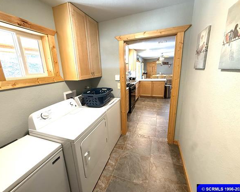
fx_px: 107
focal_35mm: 15
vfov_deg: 84.0
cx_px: 117
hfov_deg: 96.8
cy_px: 95
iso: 250
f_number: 2.2
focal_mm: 2.22
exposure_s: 1/60
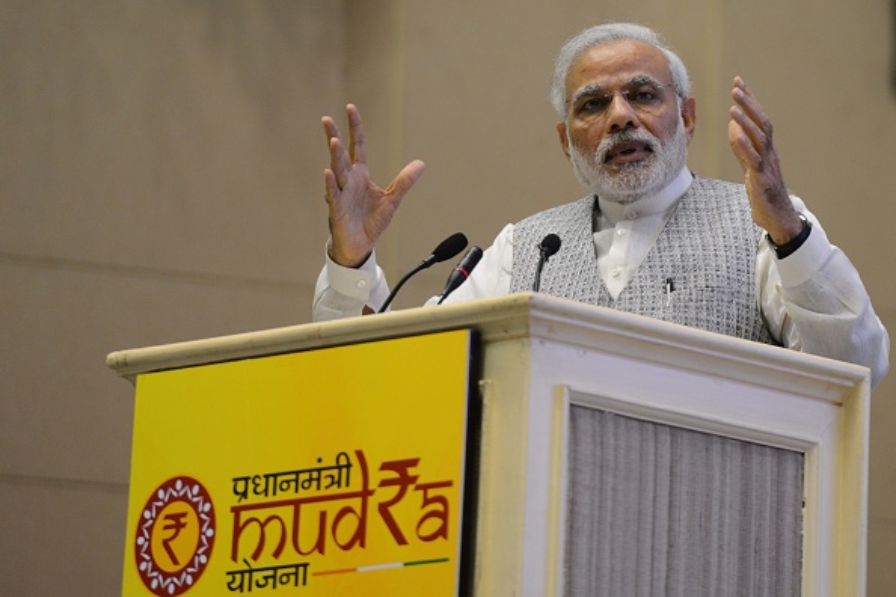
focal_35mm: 200
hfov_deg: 10.3
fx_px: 4977
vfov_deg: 6.9
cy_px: 298
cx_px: 448
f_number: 3.2
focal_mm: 200
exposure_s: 1/320
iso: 1000
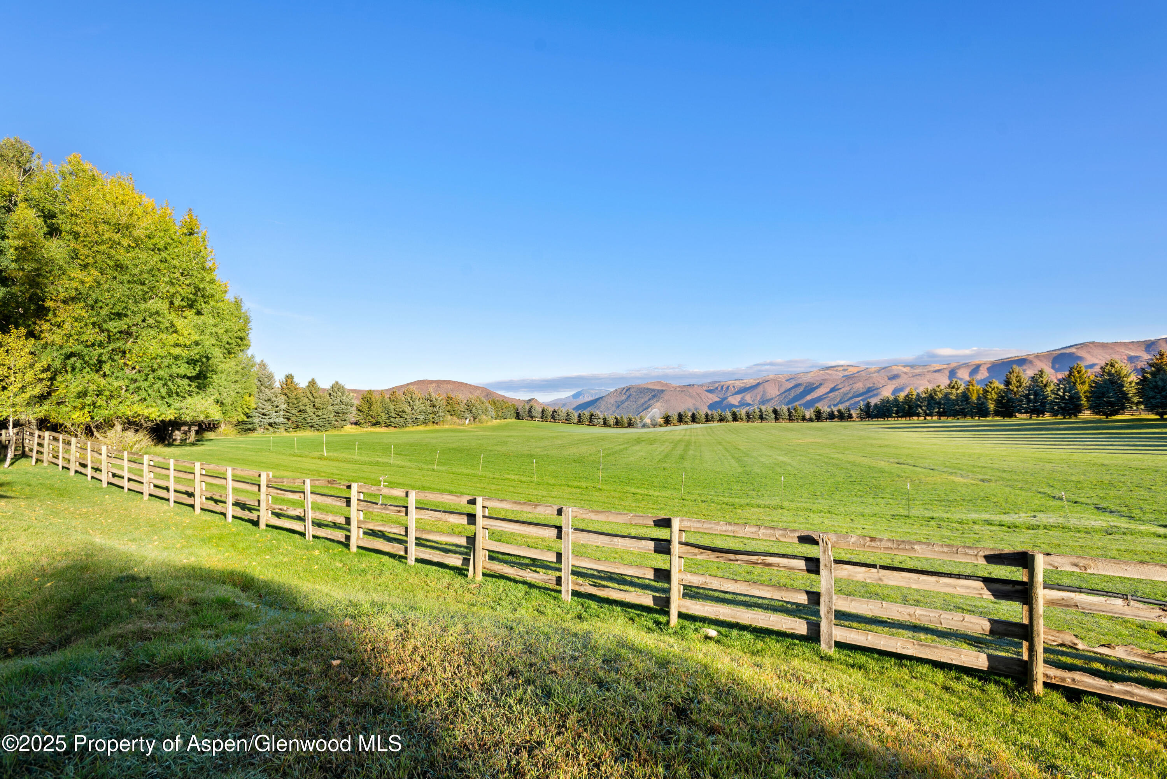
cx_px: 584
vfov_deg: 70.5
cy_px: 390
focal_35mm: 17
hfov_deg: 93.3
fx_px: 551
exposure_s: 1/80
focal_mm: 17
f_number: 7.1
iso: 100
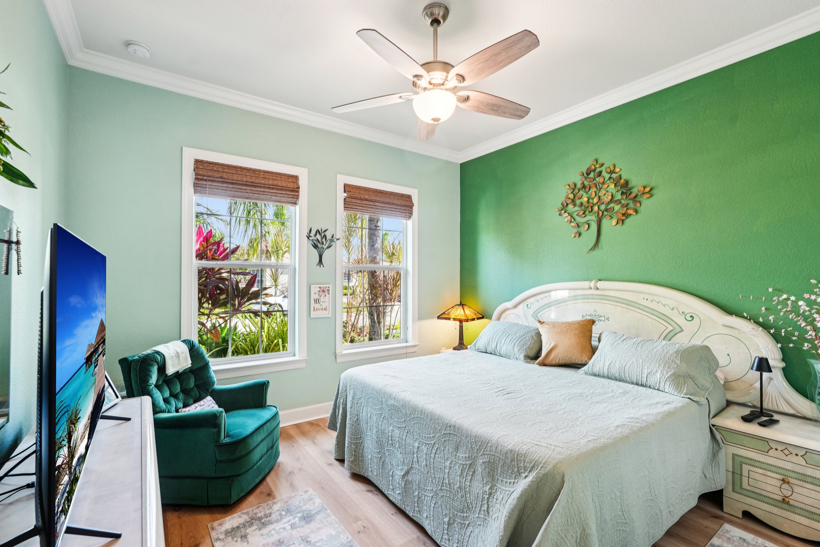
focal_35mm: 16
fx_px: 376
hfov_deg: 95.0
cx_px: 410
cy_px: 274
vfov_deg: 72.0
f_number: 8
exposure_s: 1/15
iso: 400
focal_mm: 16.5
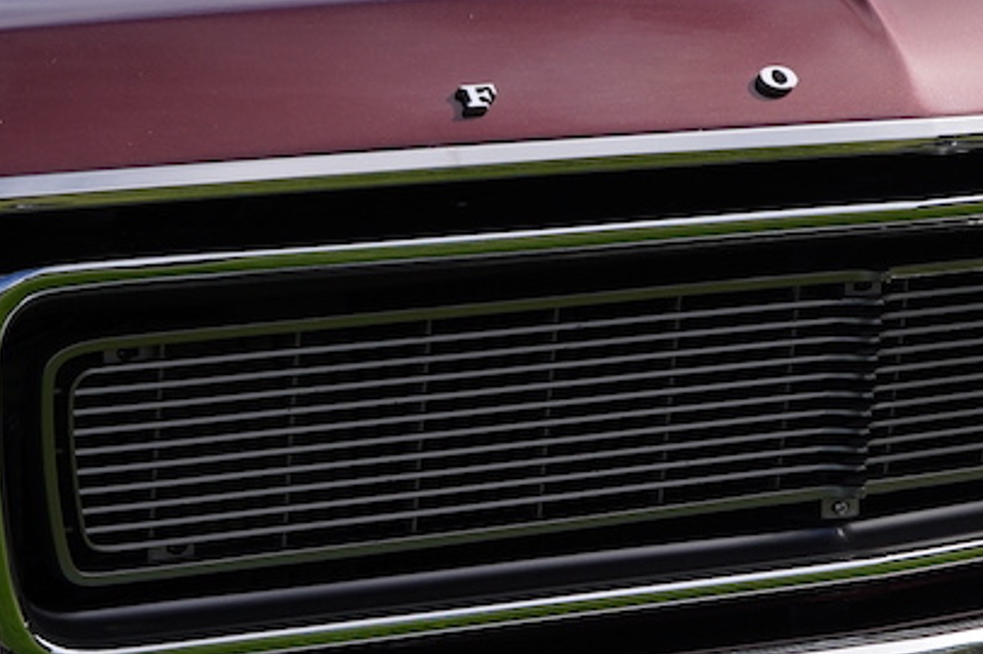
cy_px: 207
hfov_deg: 14.9
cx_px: 586
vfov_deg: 9.9
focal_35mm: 138
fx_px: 3765
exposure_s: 1/640
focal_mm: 28
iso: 100
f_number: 5.6
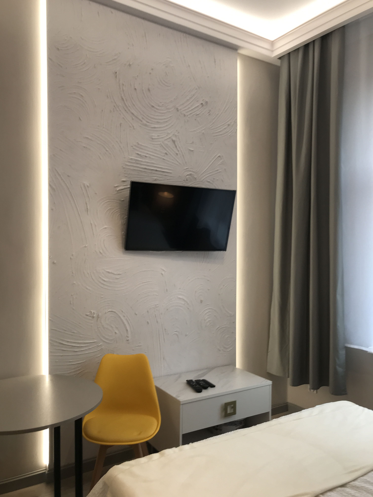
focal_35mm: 28
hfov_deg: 49.7
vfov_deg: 63.4
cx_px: 186
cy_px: 248
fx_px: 402
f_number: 1.8
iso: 25
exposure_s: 1/50
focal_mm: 3.99
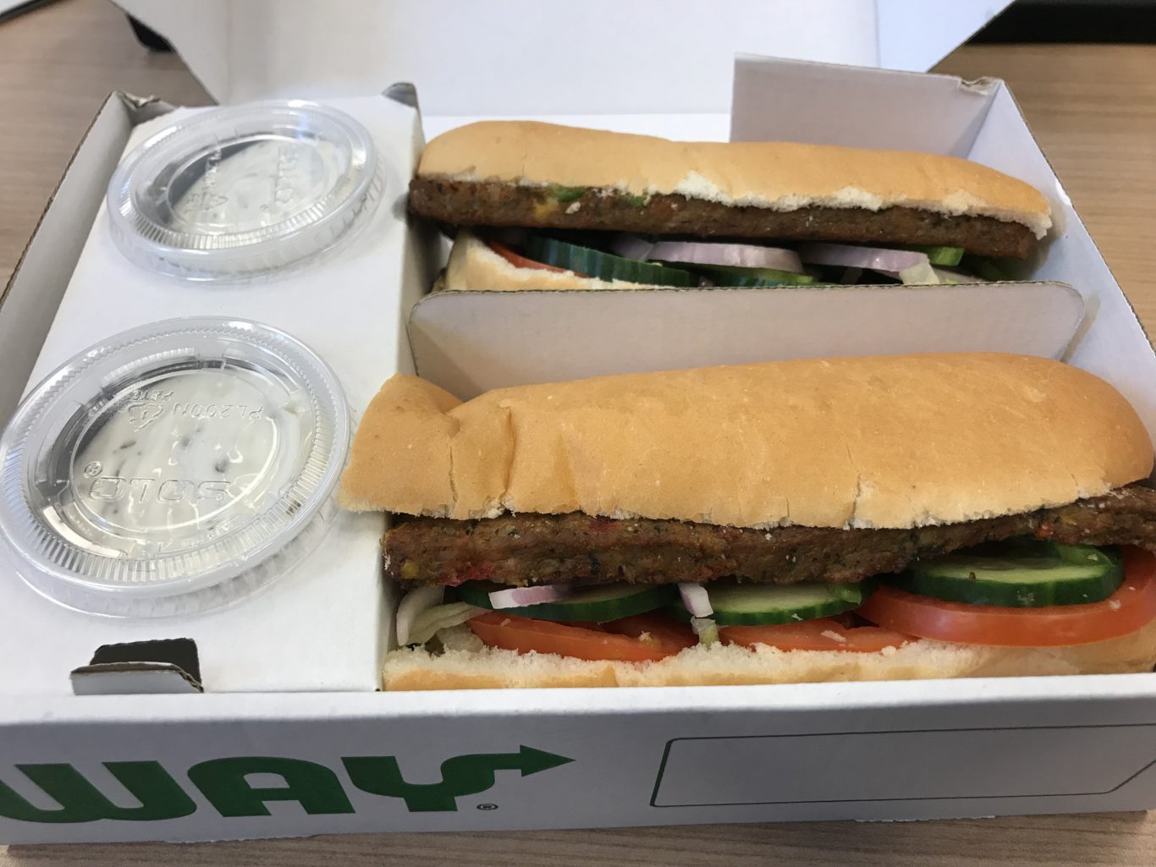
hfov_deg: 63.4
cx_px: 578
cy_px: 434
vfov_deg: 49.8
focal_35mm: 28
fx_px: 935
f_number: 1.8
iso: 25
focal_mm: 3.99
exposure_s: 1/33
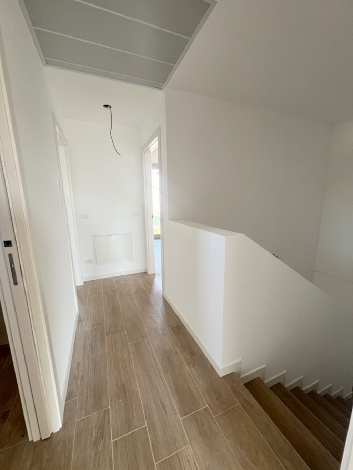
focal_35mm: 13
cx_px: 176
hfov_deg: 89.9
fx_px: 177
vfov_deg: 106.2
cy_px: 235
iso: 200
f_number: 1.8
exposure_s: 1/99
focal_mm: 1.57
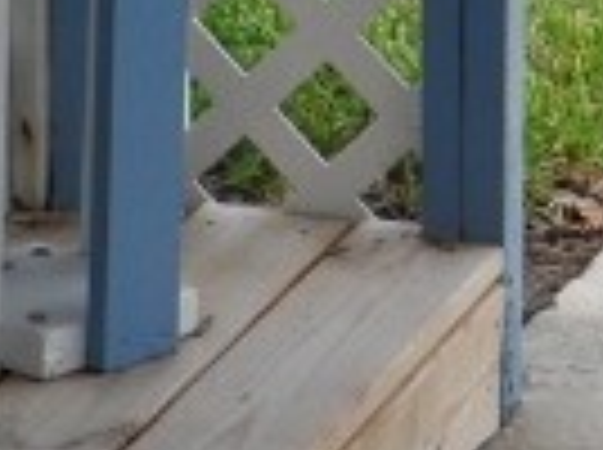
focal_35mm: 314
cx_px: -333
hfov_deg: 6.2
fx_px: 5460
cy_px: -693
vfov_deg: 4.6
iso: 80
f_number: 3.2
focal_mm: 7.3
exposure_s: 1/800
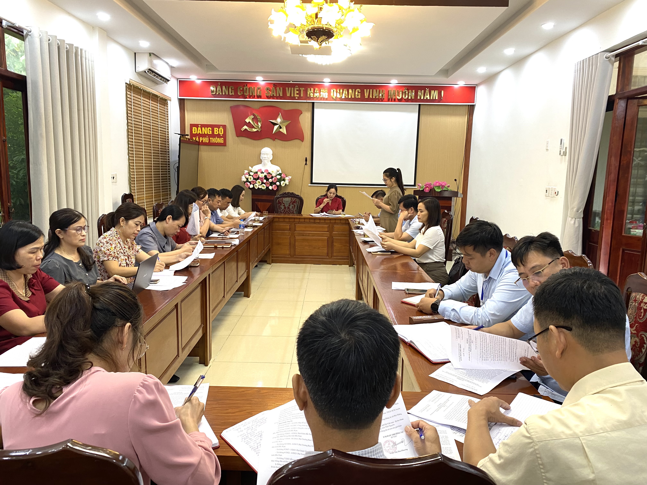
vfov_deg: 53.1
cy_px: 242
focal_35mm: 26
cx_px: 324
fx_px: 486
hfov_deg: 67.3
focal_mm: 4.25
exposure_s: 1/50
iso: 80
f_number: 1.8
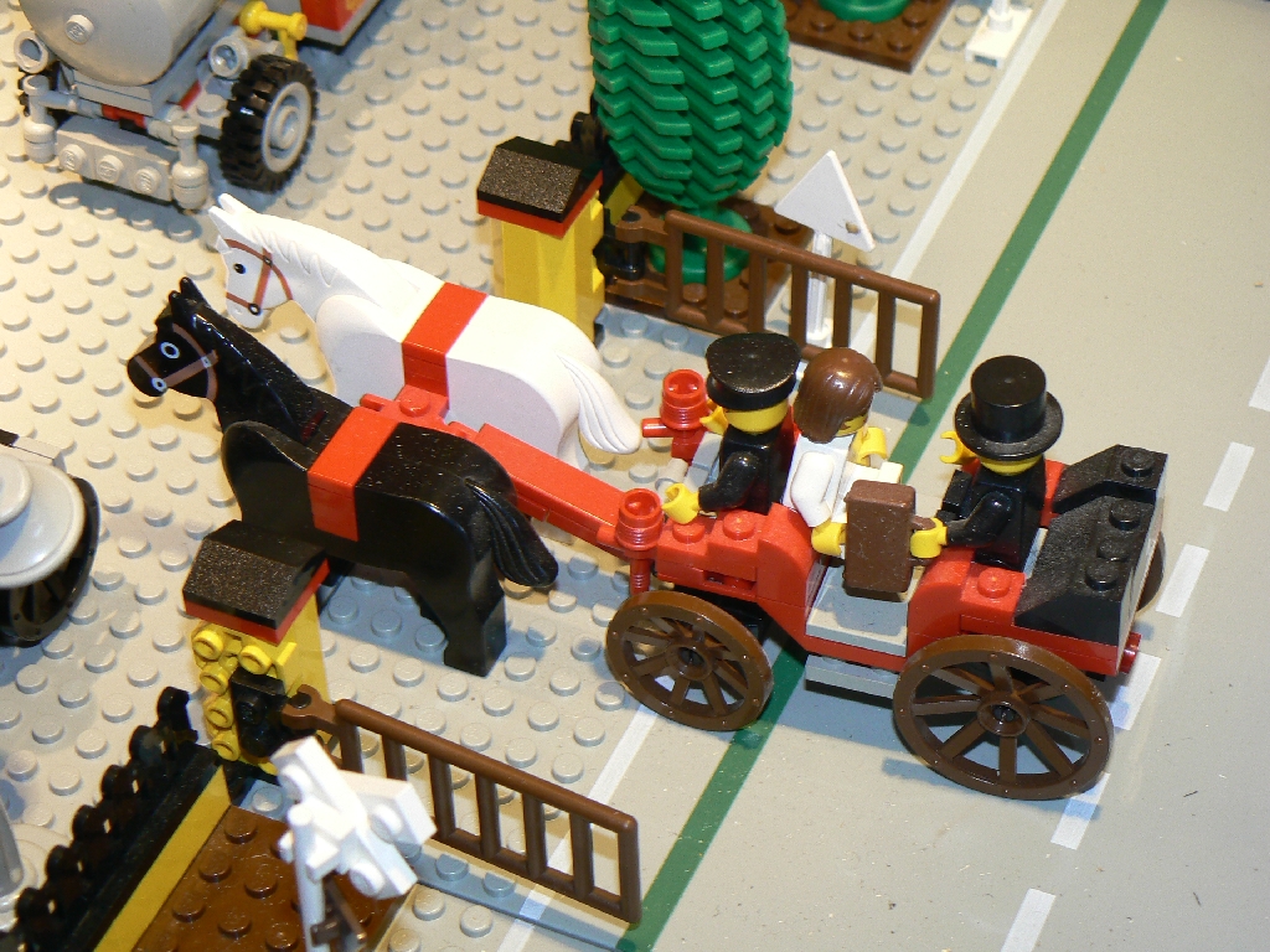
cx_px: 635
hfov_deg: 22.0
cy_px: 476
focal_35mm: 89
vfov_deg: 16.6
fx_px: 3265
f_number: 3.2
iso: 100
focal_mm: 14.9
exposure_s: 1/30
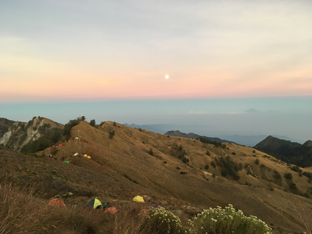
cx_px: 156
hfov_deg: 61.7
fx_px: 261
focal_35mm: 29
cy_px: 117
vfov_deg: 48.2
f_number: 2.2
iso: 40
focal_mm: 4.15
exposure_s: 1/33
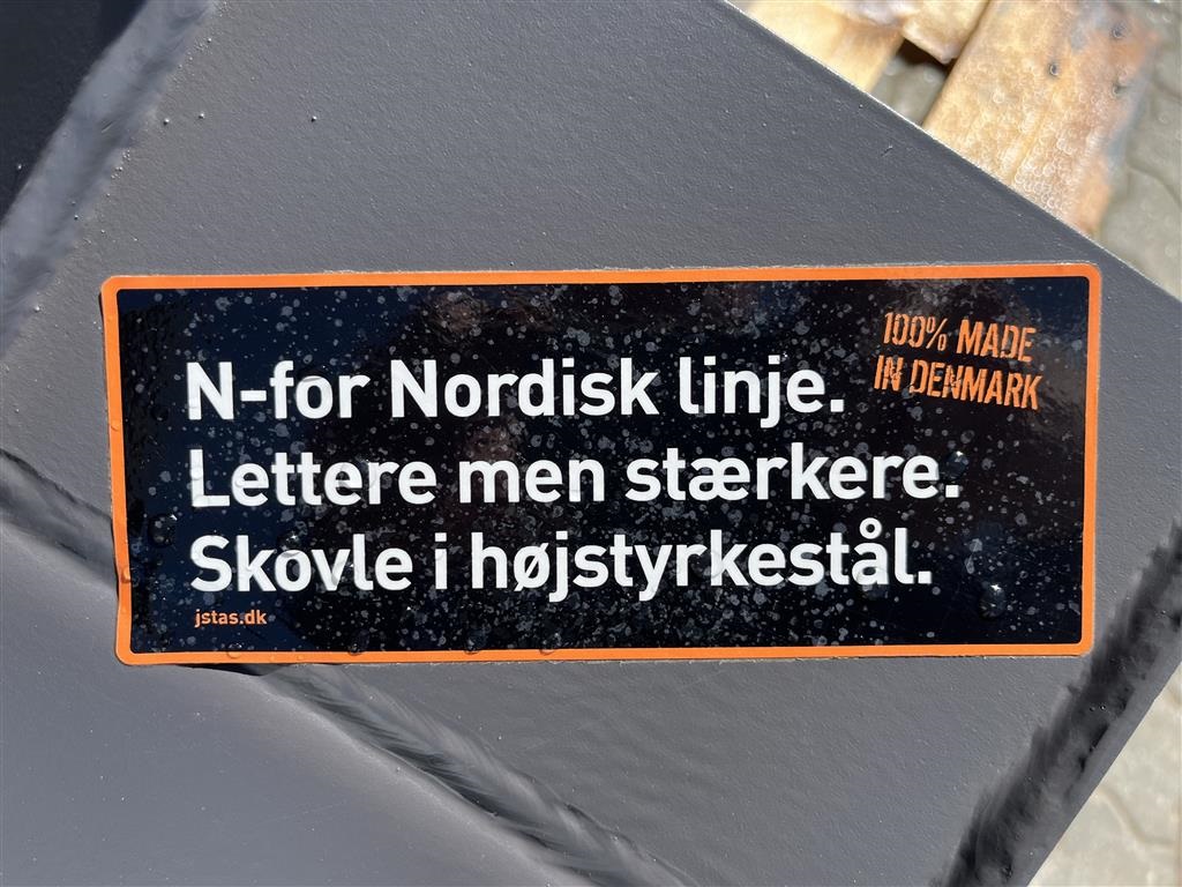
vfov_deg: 53.1
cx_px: 591
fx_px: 888
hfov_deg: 67.3
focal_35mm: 26
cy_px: 444
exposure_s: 1/1536
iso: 50
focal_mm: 5.1
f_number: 1.6
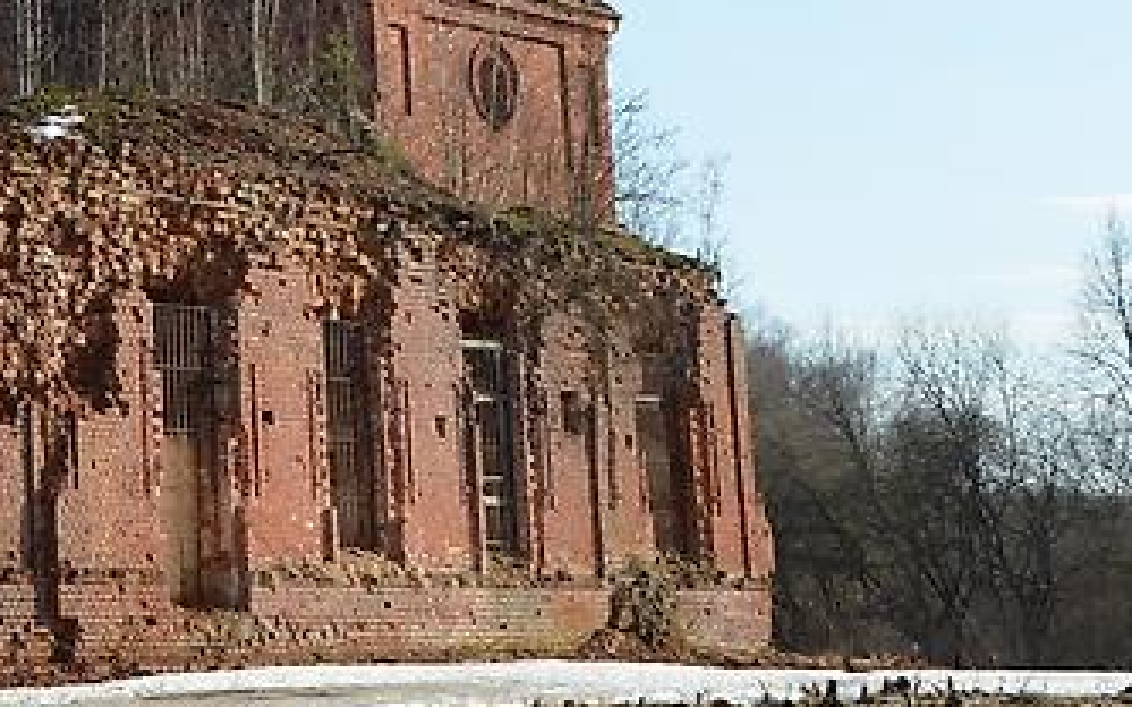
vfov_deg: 12.9
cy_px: -87
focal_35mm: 99
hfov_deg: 17.8
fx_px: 3054
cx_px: -765
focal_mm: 18
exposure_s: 1/250
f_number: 8
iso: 125
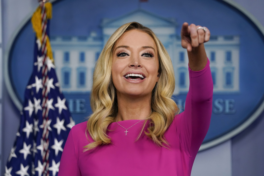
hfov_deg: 5.1
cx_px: 132
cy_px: 88
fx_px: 2963
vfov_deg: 3.4
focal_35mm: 404
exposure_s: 1/500
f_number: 6.3
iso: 3200
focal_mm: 404
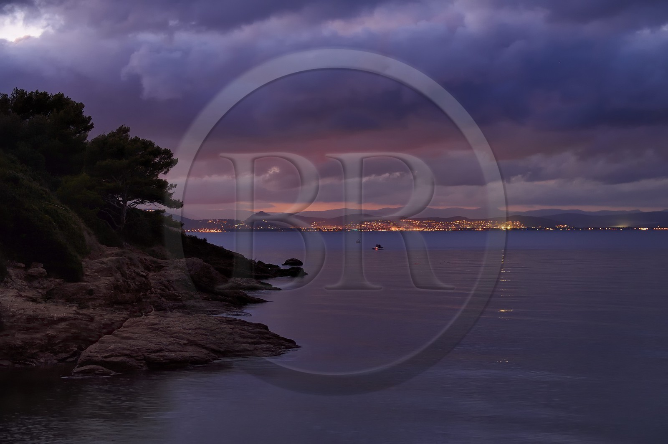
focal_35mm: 70
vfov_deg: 19.4
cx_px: 334
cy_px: 222
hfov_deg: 28.9
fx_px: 1298
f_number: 4
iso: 1600
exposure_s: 1/3.33
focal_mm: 70
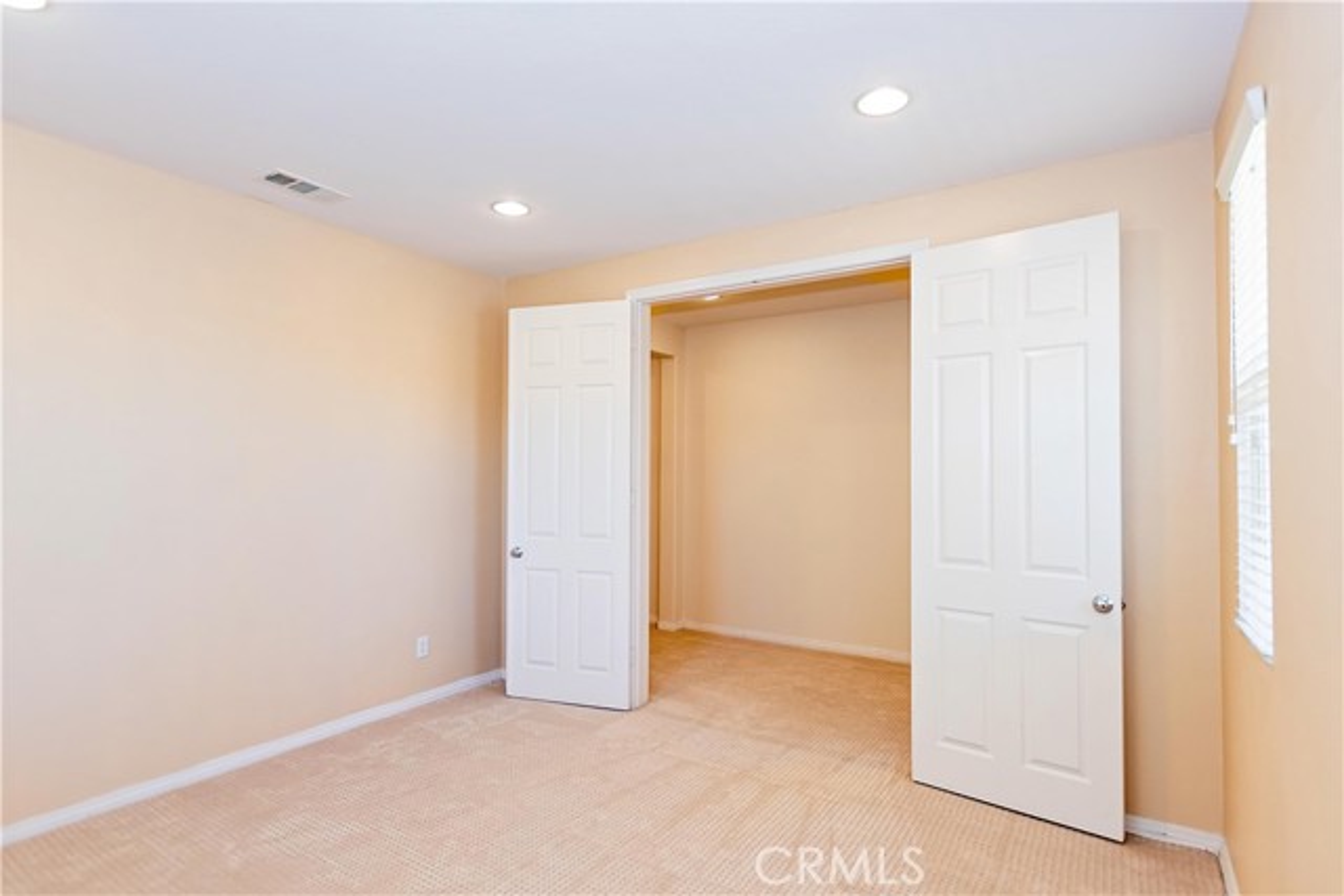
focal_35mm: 18
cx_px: 672
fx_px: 672
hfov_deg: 90.0
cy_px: 448
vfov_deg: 67.4
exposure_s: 1/160
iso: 200
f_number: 3.5
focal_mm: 12
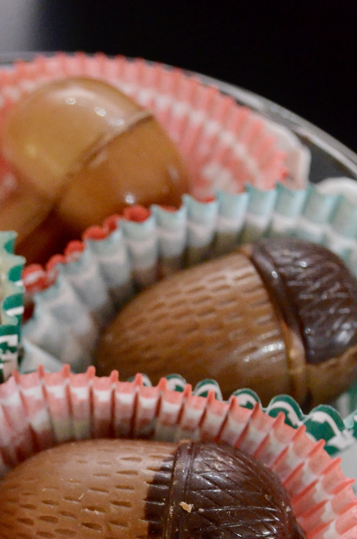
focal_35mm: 97
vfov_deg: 20.6
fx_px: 1449
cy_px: 499
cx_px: 56
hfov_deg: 13.9
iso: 3200
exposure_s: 1/30
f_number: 4.5
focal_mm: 30
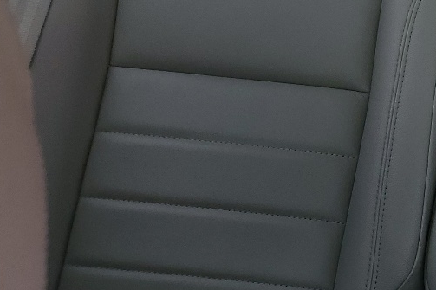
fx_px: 1041
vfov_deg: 15.5
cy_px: -28
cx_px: 667
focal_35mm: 86
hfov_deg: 20.1
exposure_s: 1/263
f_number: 1.5
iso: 50
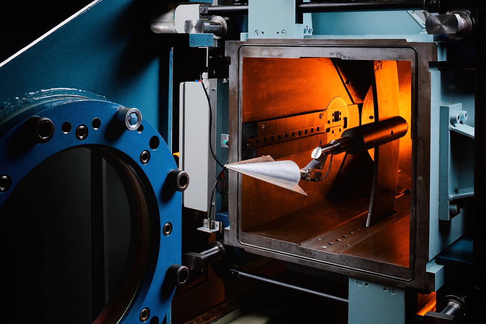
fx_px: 607
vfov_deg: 29.9
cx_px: 243
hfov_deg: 43.6
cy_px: 162
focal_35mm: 45
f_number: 11
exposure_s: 1/160
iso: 1000
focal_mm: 45
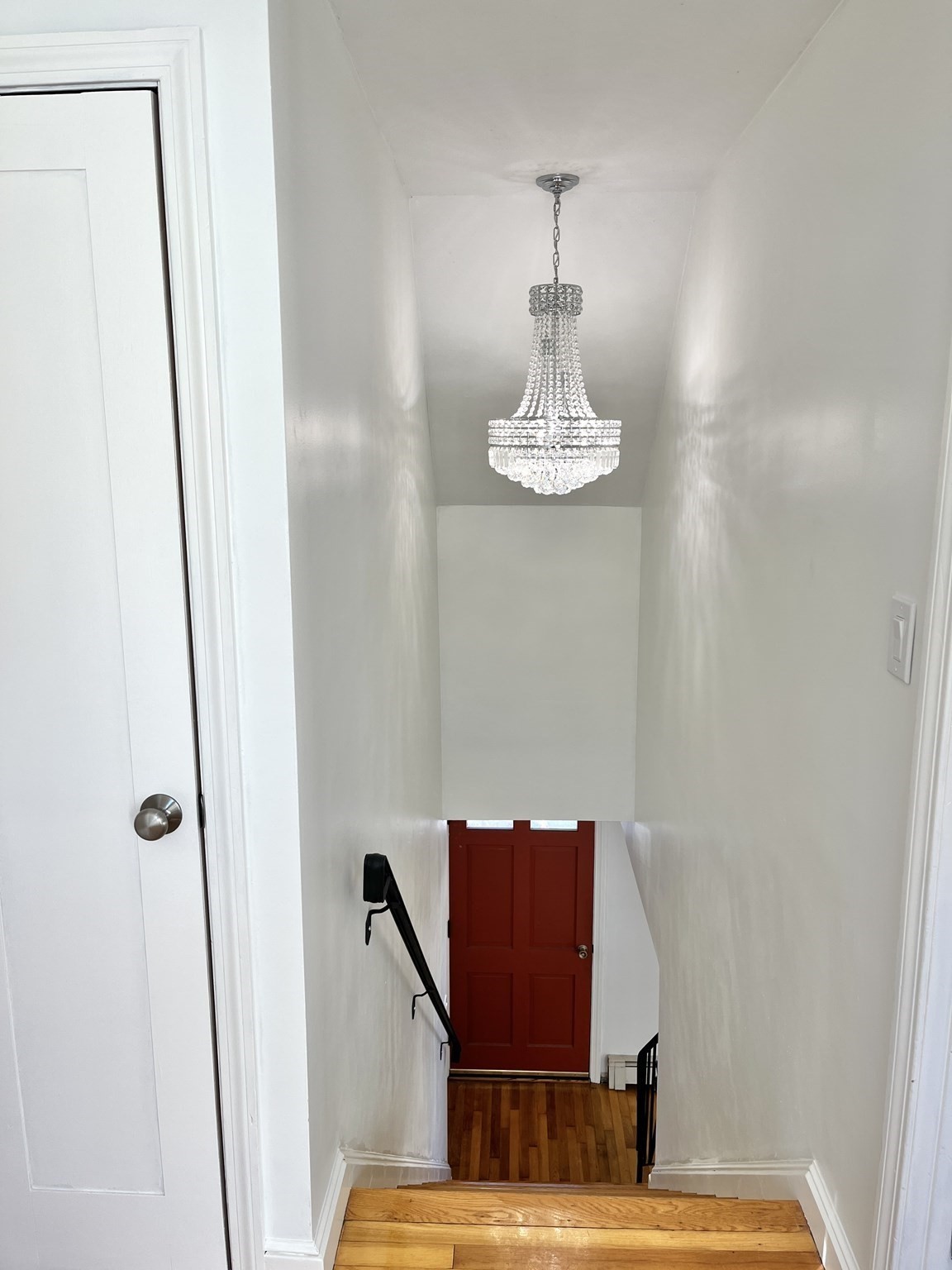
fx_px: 953
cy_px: 635
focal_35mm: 26
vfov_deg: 67.3
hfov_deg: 53.1
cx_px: 476
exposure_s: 1/120
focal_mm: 5.1
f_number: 1.6
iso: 32
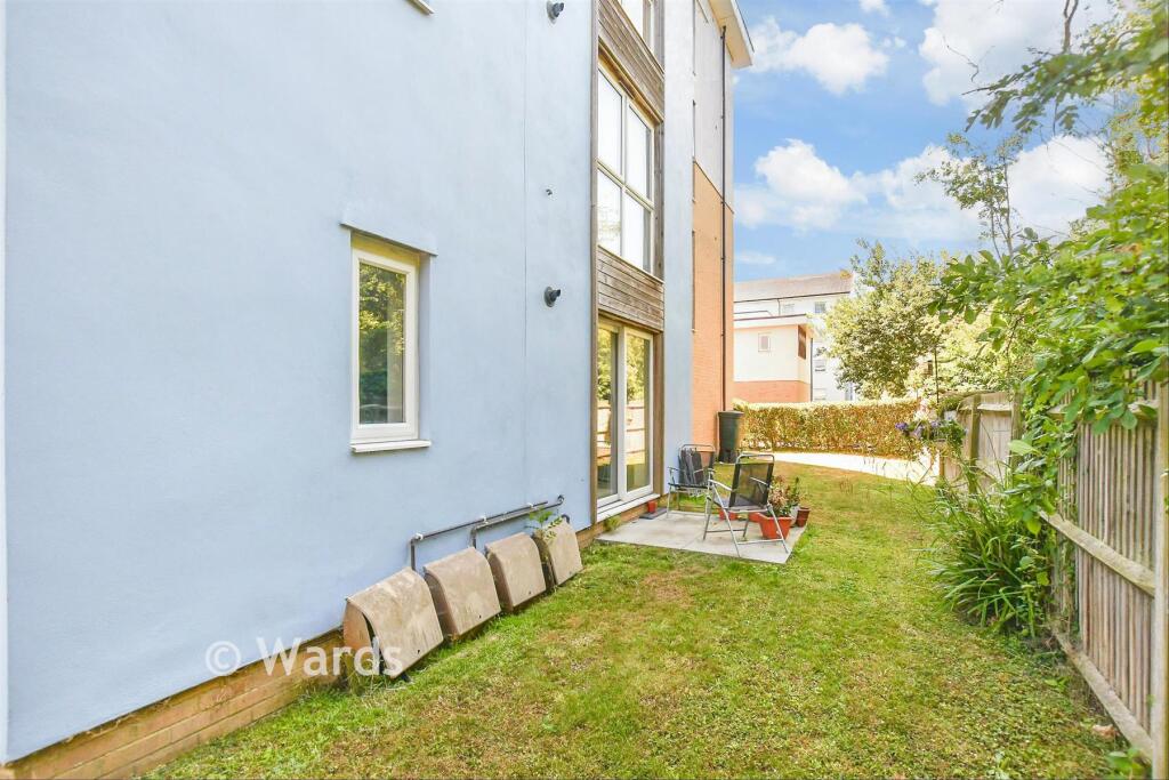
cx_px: 584
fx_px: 487
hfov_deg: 100.4
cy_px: 390
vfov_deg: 77.3
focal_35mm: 15
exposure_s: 1/125
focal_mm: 10
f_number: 8
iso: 200
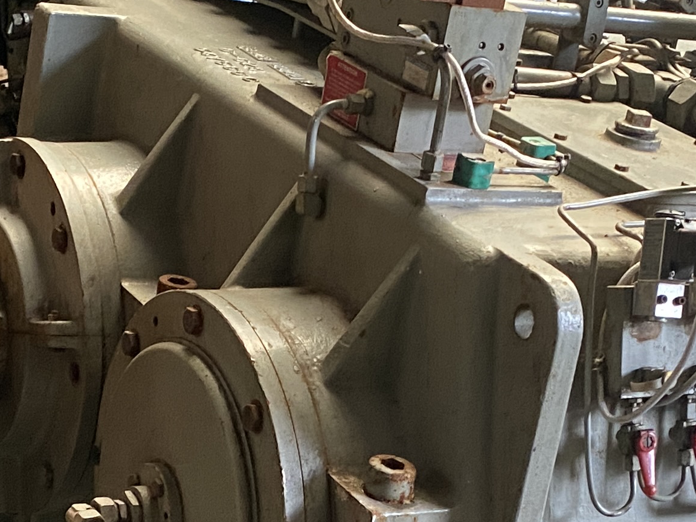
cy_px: 599
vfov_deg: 15.7
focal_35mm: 91
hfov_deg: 21.5
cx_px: 308
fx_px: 1830
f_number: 1.8
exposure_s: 1/60
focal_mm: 4.25
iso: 400
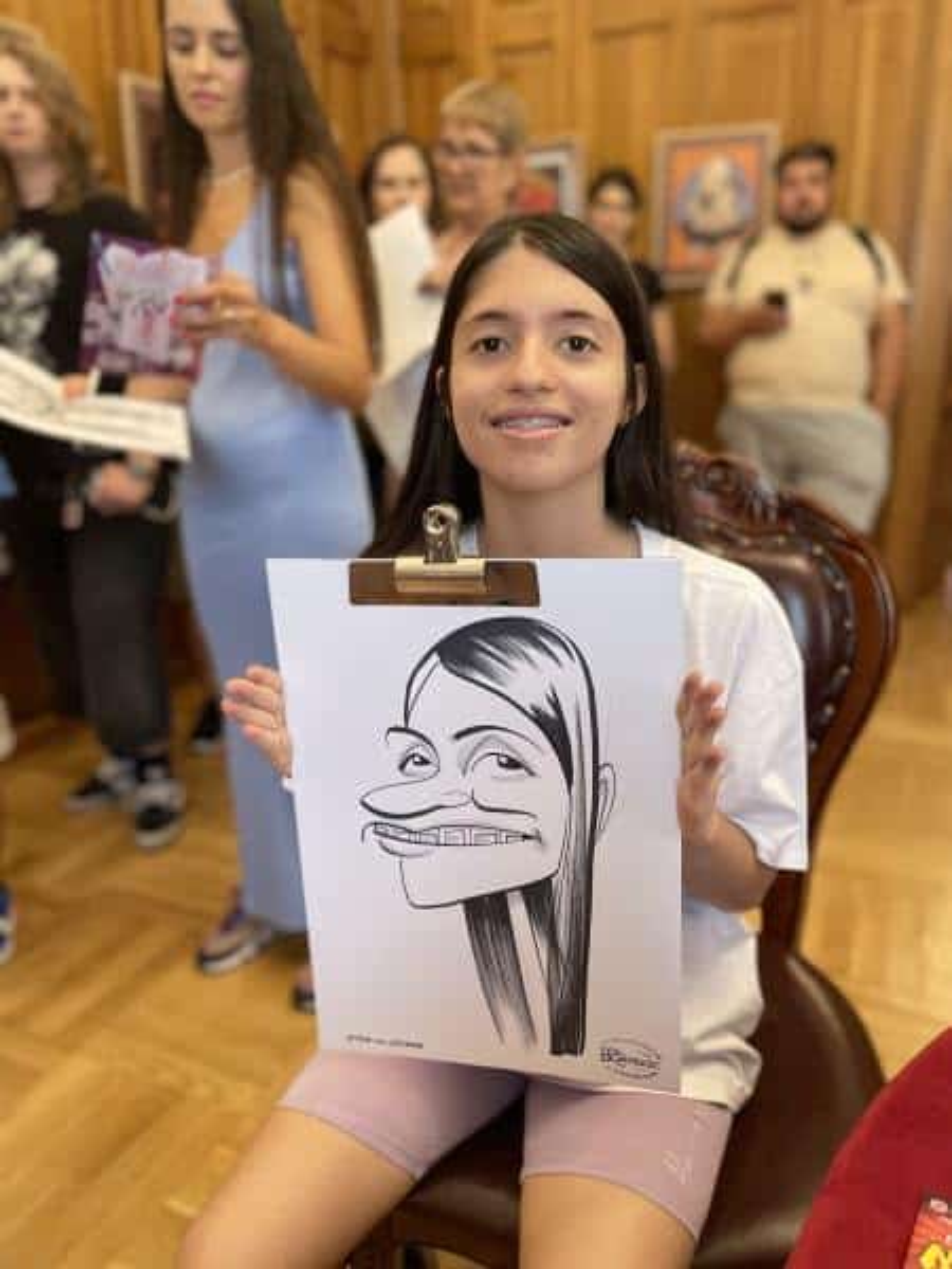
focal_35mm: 26
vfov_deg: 67.3
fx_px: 953
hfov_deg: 53.1
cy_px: 634
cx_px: 476
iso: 400
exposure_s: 1/50
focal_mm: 4.2
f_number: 1.6
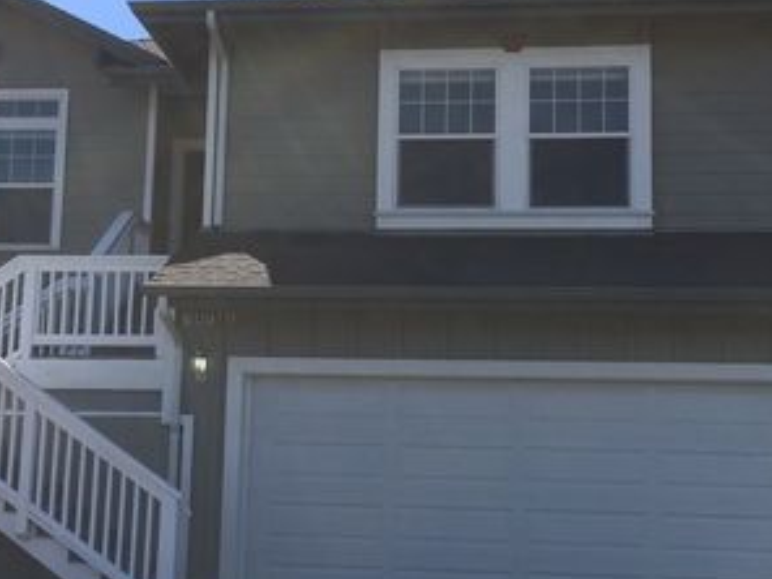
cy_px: 309
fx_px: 1093
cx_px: 368
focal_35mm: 49
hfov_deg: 38.9
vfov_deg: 29.7
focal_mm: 4.15
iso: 25
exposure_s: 1/1350
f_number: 2.2
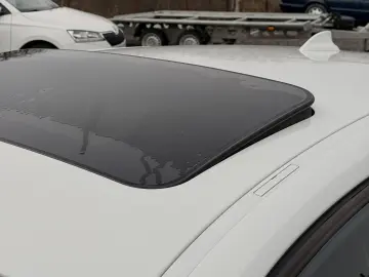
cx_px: 184
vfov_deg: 30.3
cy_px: 138
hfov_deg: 39.7
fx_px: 512
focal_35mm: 48
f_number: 1.78
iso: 64
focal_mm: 6.76
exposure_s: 1/3891
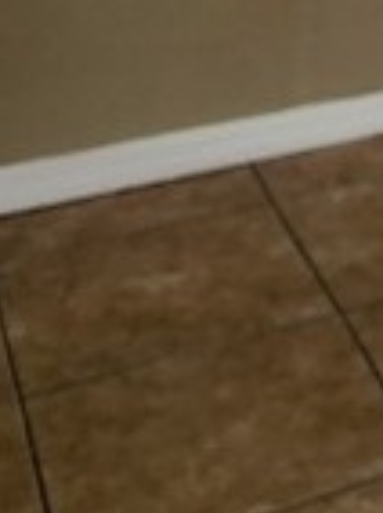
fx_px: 1391
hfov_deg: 11.7
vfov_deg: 16.7
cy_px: -462
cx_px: 1012
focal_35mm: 94
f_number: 2.2
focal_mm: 2.2
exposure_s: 1/120
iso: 80
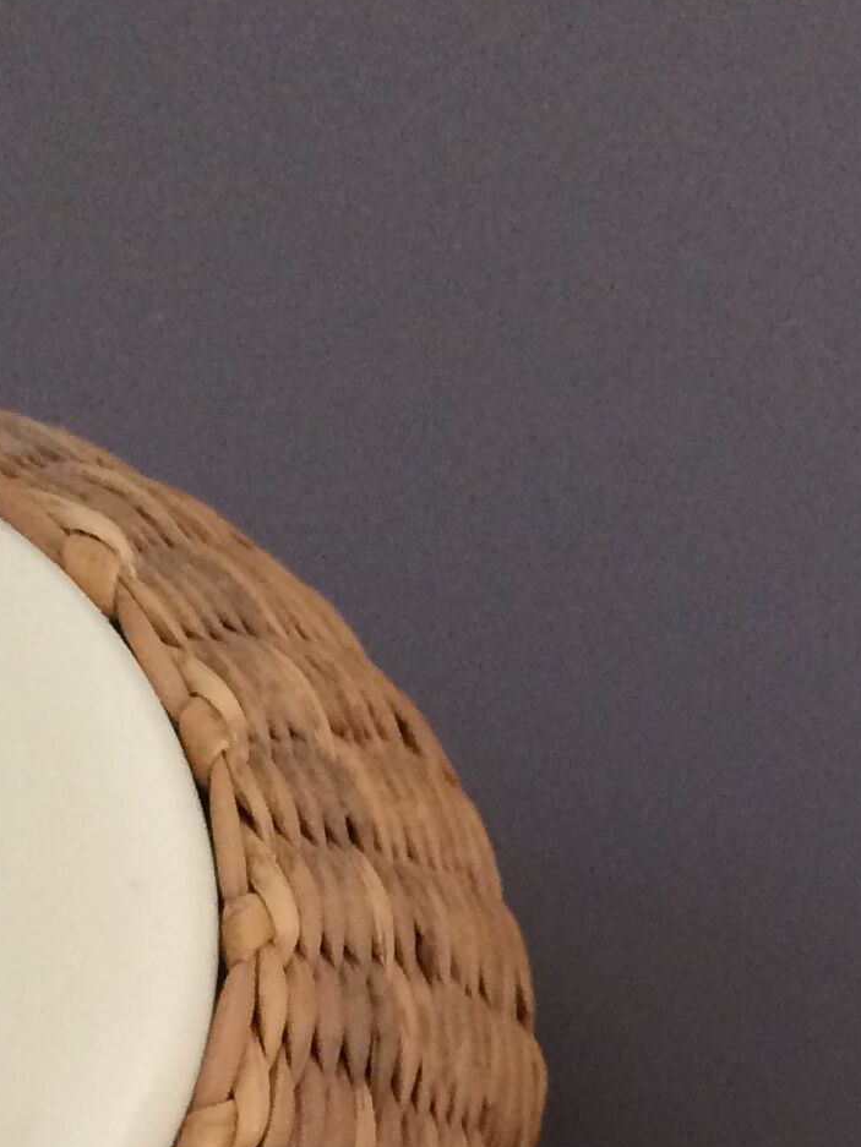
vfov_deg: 17.9
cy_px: 1572
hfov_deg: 14.6
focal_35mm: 101
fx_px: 3349
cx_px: 667
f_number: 2.2
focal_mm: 4.15
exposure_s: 1/33
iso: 160
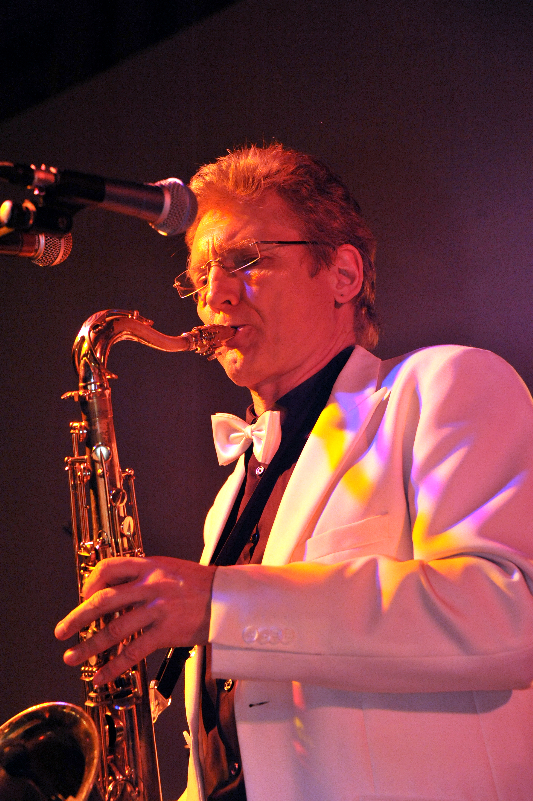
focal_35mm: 78
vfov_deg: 26.0
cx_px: 266
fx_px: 1734
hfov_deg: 17.5
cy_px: 400
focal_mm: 78
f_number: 5
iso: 3200
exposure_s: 1/100
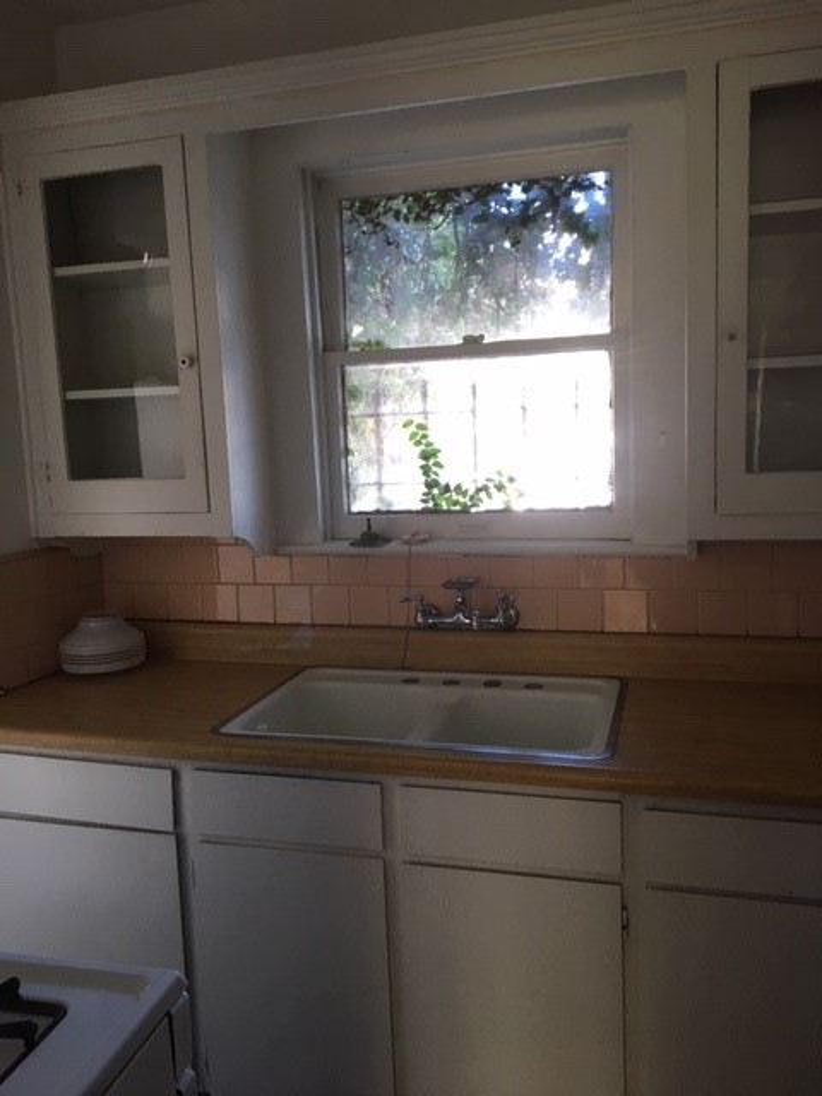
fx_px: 918
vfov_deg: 61.7
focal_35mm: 29
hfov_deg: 48.2
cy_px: 548
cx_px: 411
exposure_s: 1/30
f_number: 2.2
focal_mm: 4.15
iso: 80
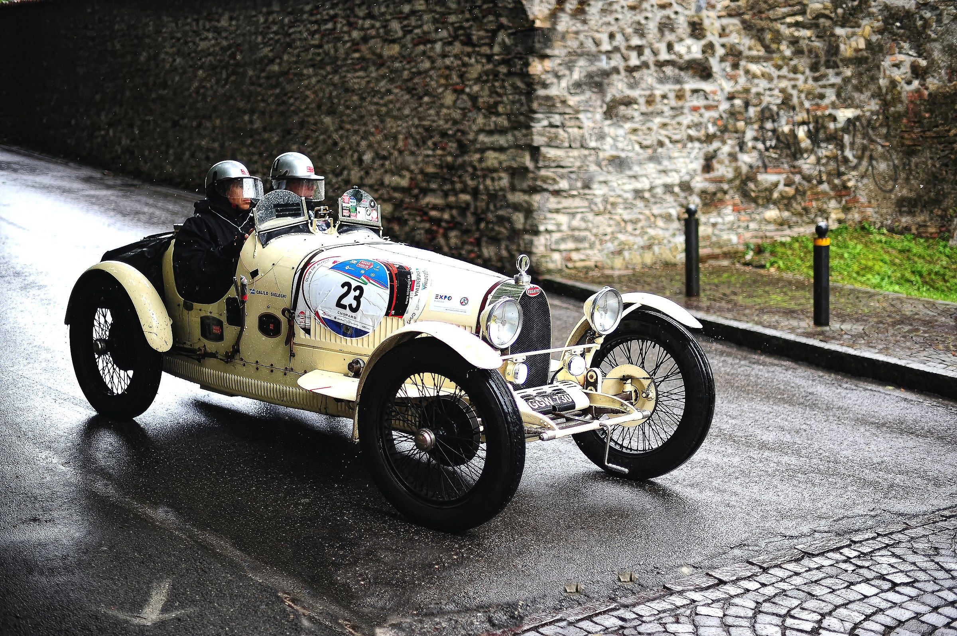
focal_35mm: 50
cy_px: 318
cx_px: 478
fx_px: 1328
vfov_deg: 26.9
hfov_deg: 39.6
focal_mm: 50
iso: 400
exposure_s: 1/1600
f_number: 1.4
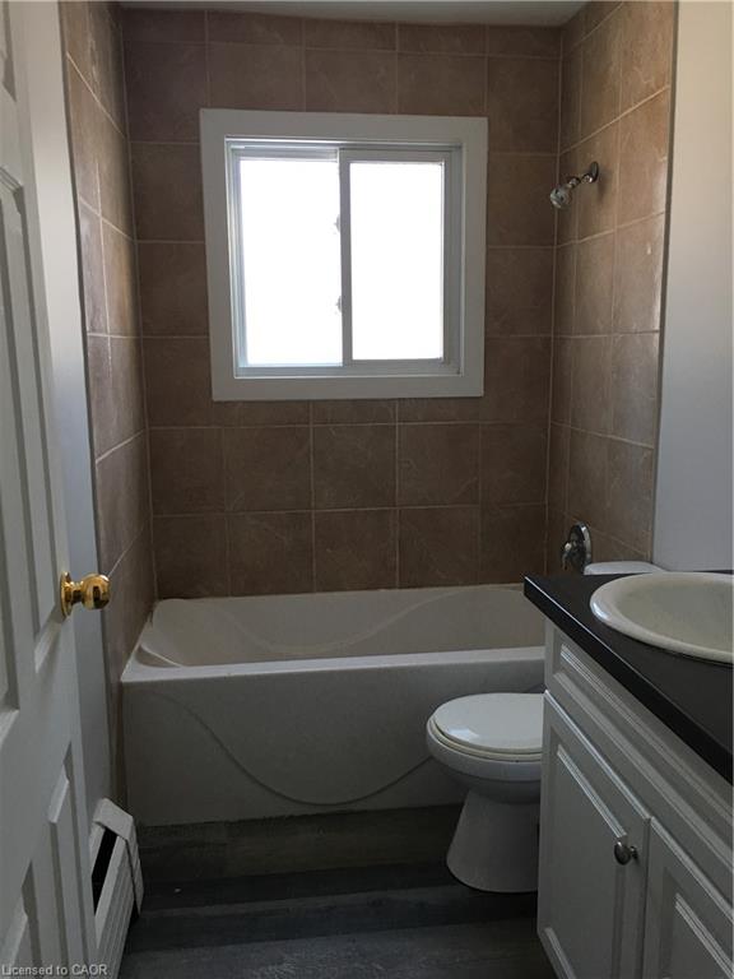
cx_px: 367
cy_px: 490
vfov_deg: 61.7
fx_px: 820
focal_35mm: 29
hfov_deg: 48.2
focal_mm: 4.15
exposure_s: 1/30
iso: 32
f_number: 2.2
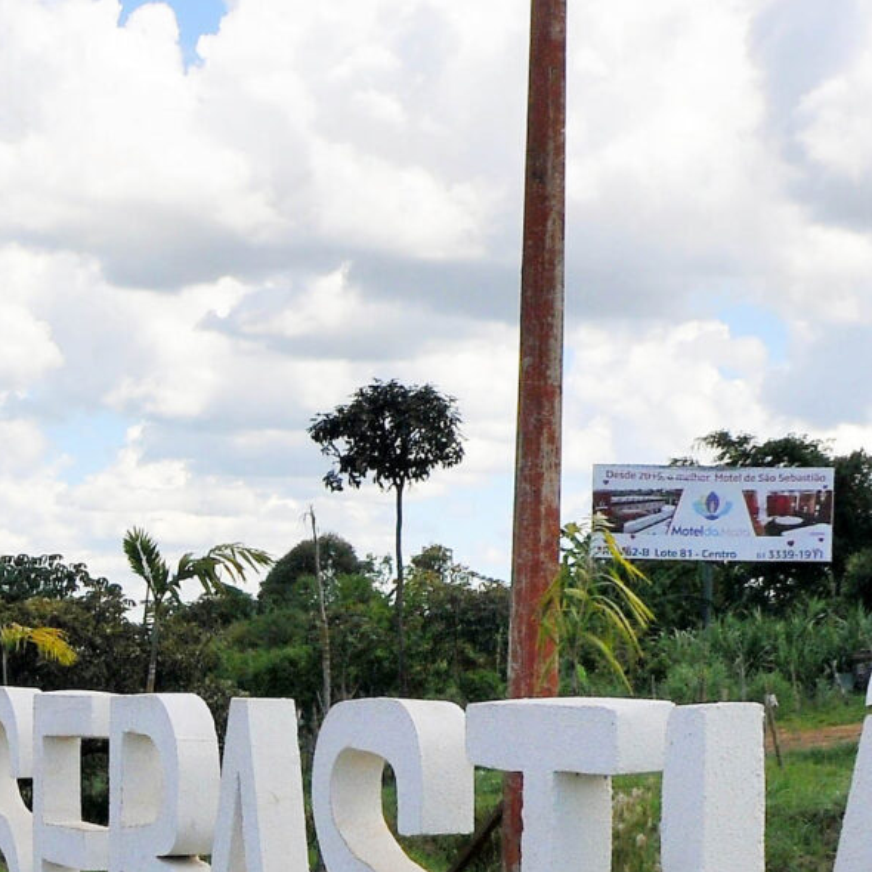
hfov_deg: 18.0
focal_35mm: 94
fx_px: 2674
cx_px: -15
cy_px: 866
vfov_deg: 18.1
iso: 400
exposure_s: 1/500
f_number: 11
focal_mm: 17
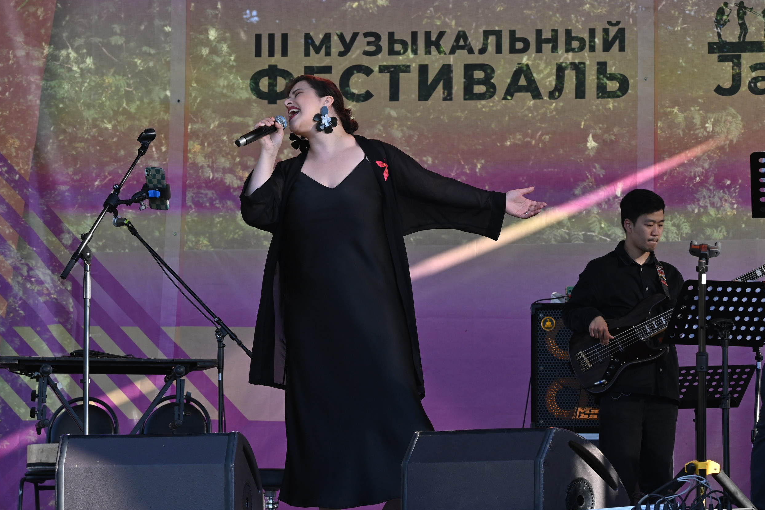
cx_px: 383
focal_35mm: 157
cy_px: 253
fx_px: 3336
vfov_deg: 8.7
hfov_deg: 13.1
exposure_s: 1/320
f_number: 8
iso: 400
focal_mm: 102
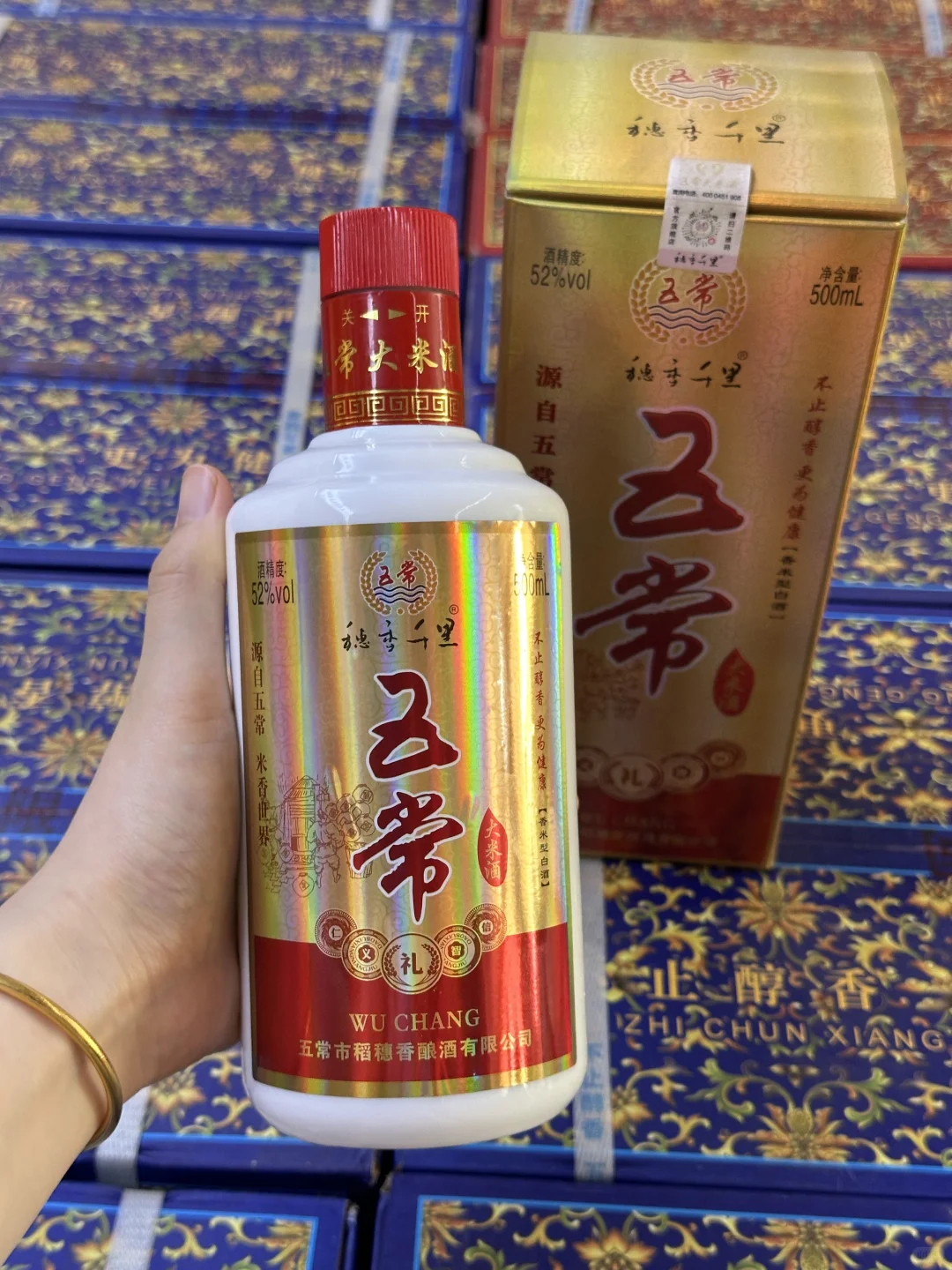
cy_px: 635
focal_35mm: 48
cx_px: 476
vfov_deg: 39.7
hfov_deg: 30.3
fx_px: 1760
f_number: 1.78
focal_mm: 6.86
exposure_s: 1/60
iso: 160
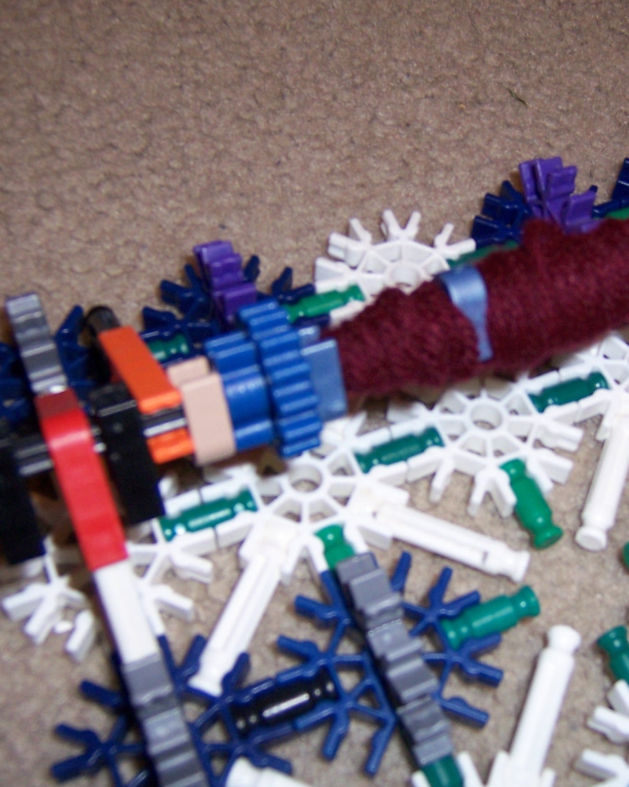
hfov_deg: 33.2
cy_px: 400
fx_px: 1047
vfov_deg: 41.2
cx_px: 410
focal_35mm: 45
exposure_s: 1/60
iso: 140
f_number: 2.8
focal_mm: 5.5
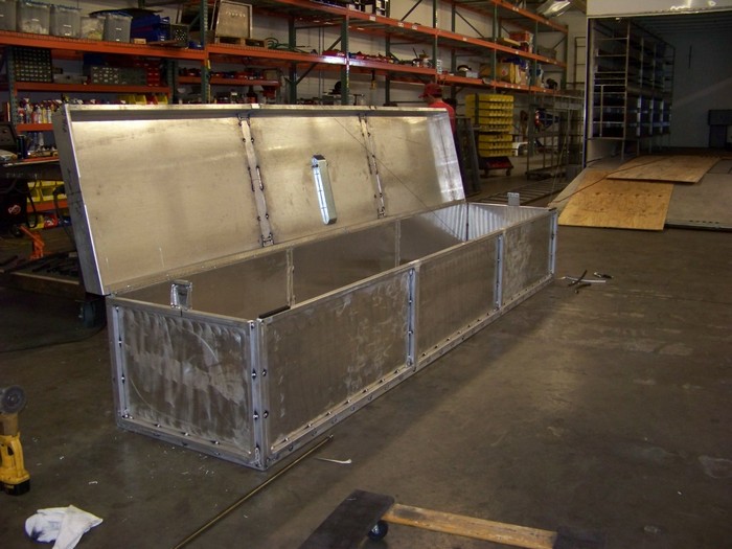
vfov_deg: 39.7
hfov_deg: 51.4
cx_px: 366
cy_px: 274
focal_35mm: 36
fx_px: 761
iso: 200
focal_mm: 5.85
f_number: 2.8
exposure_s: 1/30
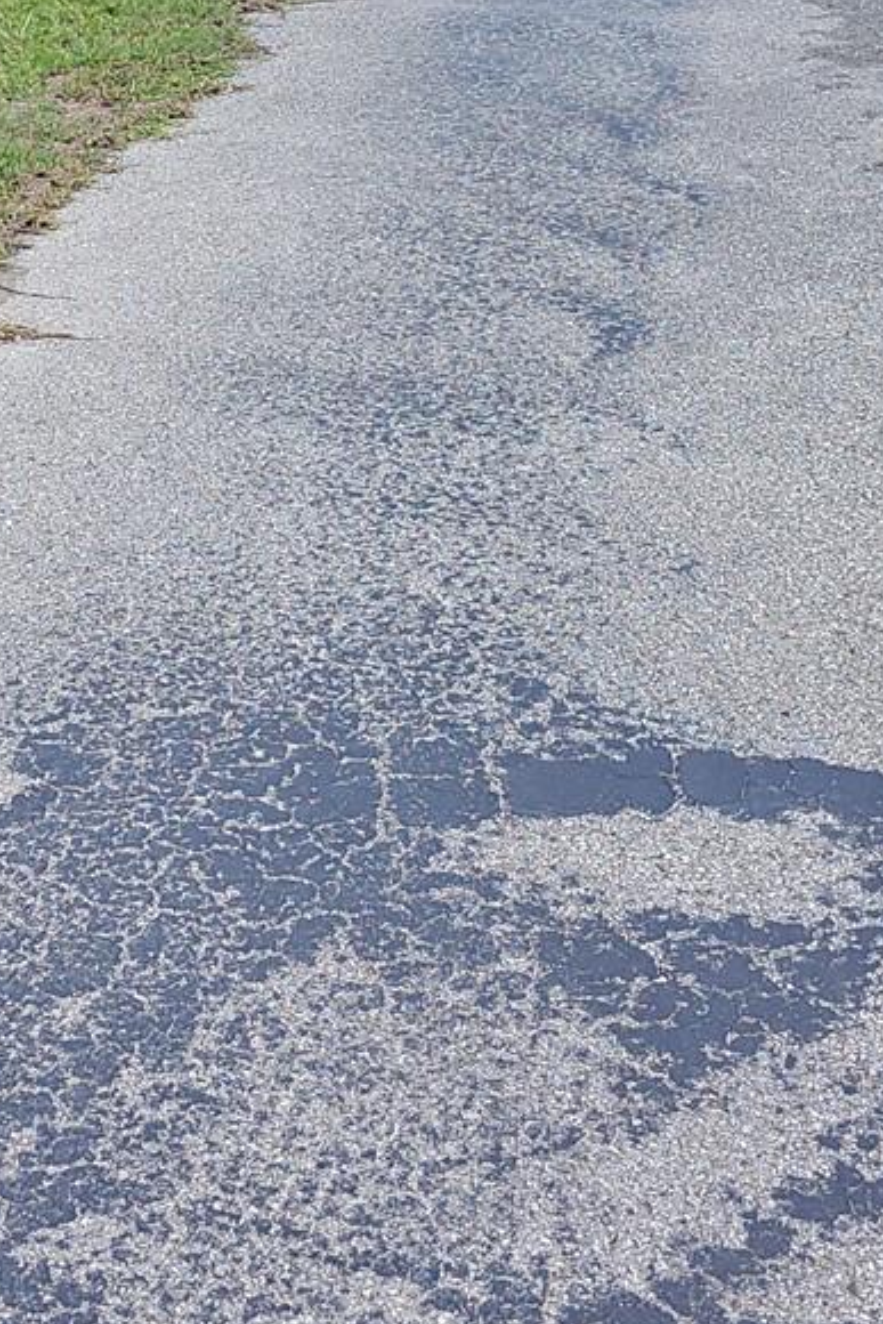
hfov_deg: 20.3
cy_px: 46
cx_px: 110
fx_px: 2427
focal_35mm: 66
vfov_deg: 28.8
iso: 10
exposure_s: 1/305
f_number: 1.7
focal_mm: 6.3
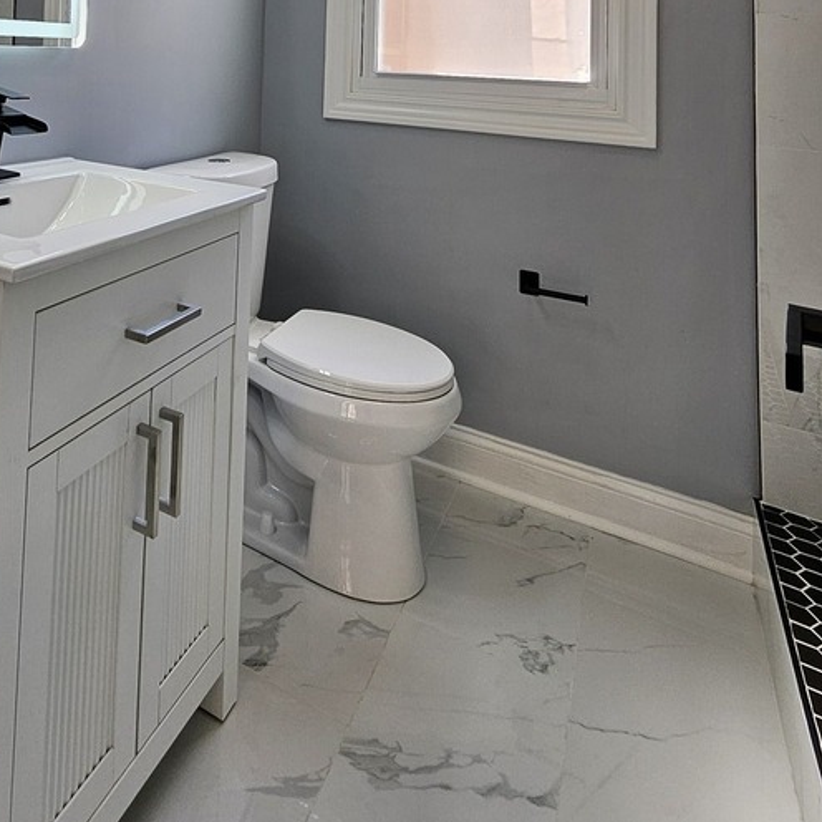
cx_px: 169
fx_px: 672
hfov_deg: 58.3
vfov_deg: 52.3
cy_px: 31
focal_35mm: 25
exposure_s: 1/54.6
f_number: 2.2
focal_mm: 1.74
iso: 32
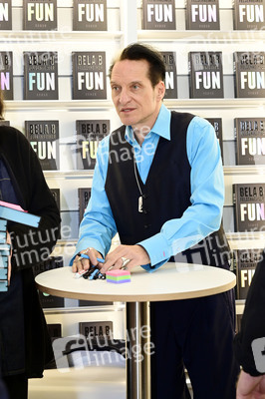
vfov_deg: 28.9
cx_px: 132
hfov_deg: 19.4
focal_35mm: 70
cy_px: 200
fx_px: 774
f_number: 4.5
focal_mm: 70
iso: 1600
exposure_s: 1/200
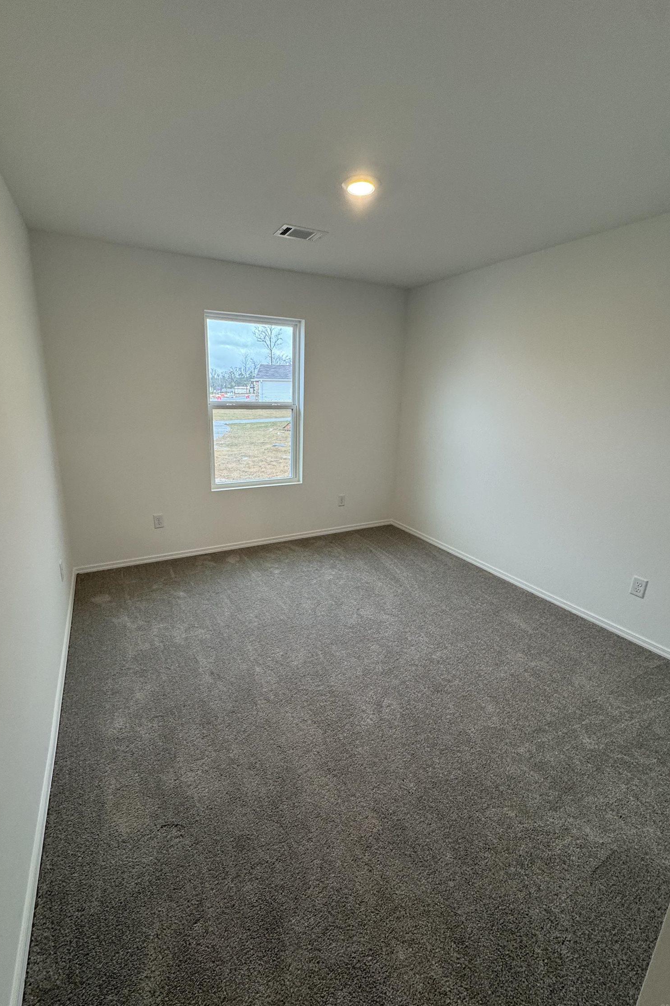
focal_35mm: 15
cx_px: 317
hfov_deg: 77.3
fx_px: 419
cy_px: 495
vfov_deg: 100.4
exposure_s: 1/120
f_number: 2.2
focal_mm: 2.22
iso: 200
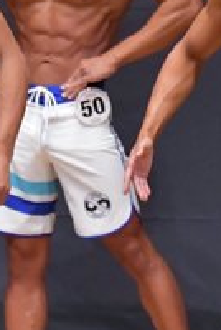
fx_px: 10112
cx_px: 37
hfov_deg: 1.3
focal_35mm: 1102
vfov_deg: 1.9
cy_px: 163
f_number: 5.6
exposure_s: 1/400
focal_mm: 190
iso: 6400
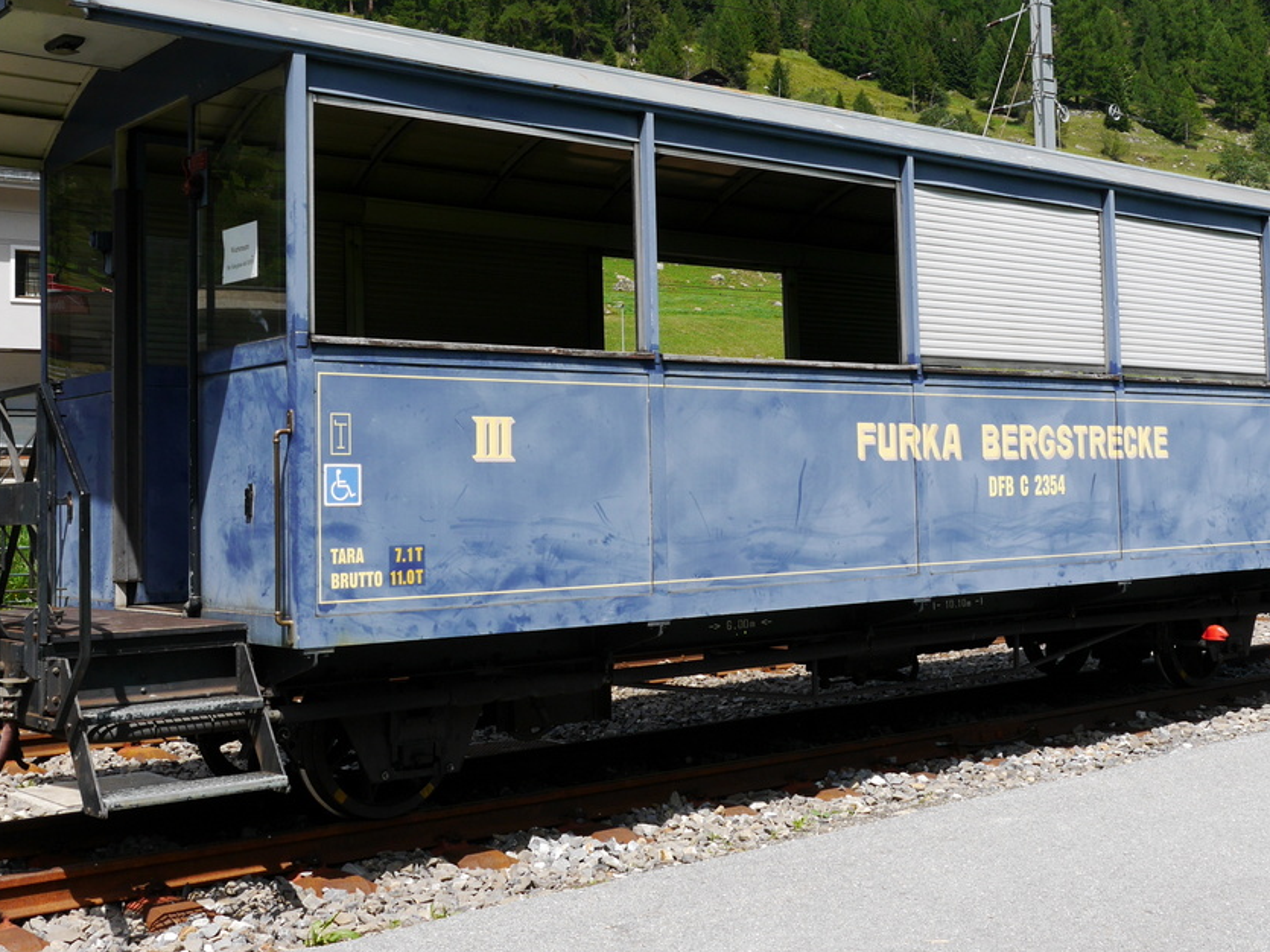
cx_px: 649
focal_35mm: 46
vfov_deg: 31.4
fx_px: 1687
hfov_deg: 41.2
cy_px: 394
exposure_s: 1/320
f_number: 8
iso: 160
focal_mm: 16
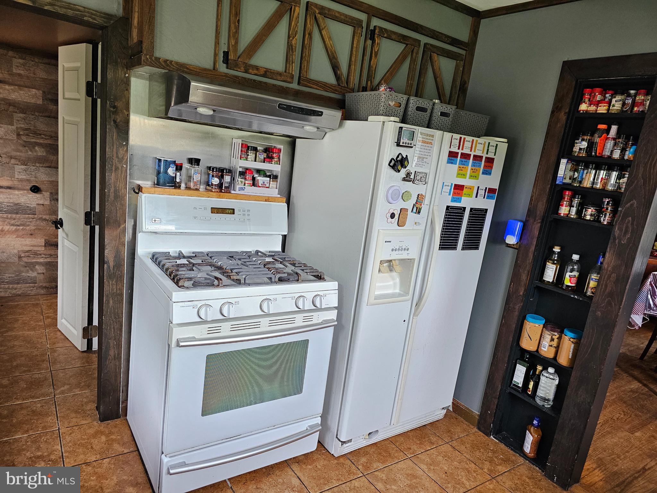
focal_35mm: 23
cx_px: 328
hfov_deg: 73.9
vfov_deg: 58.9
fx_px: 437
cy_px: 246
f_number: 1.7
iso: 160
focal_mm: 6.3
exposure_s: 1/180
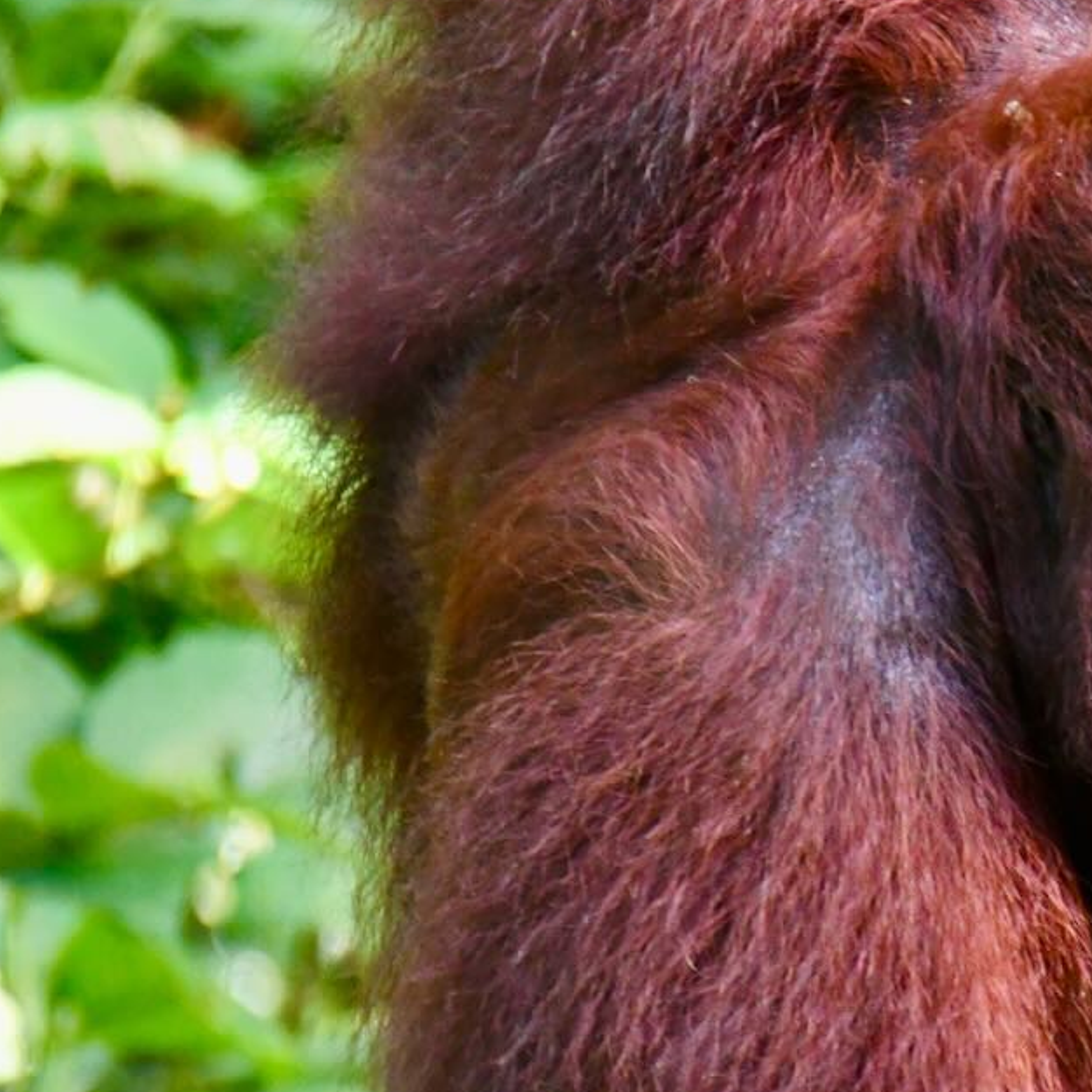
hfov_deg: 2.6
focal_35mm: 672
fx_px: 23984
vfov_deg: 2.6
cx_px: 891
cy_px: 586
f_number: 5.6
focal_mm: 300
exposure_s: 1/160
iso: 3200
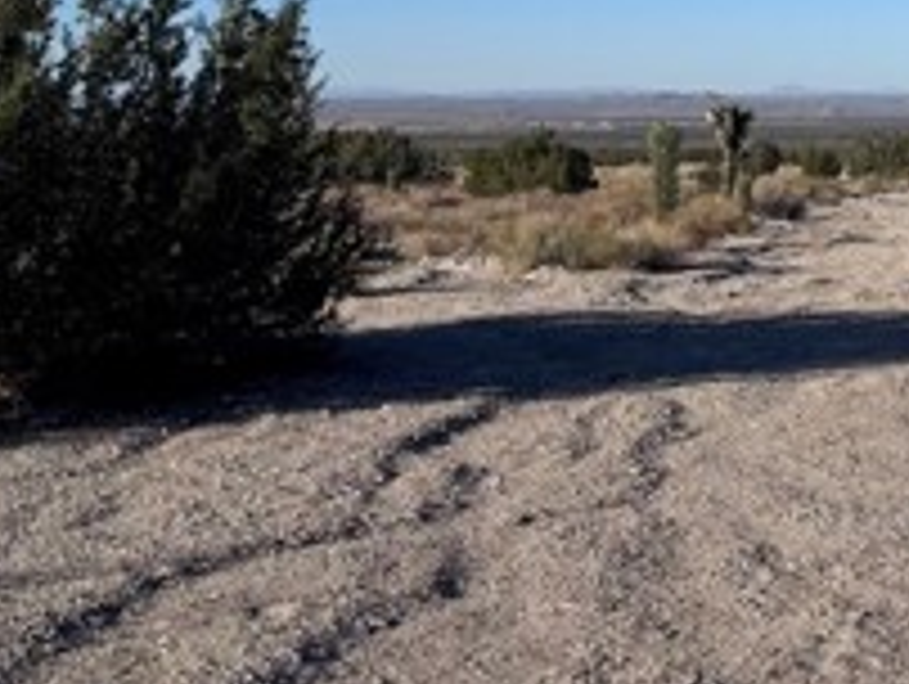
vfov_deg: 19.2
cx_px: 752
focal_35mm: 76
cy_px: 122
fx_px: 1998
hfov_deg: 25.1
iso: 80
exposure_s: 1/6410
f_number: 1.78
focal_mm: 6.76
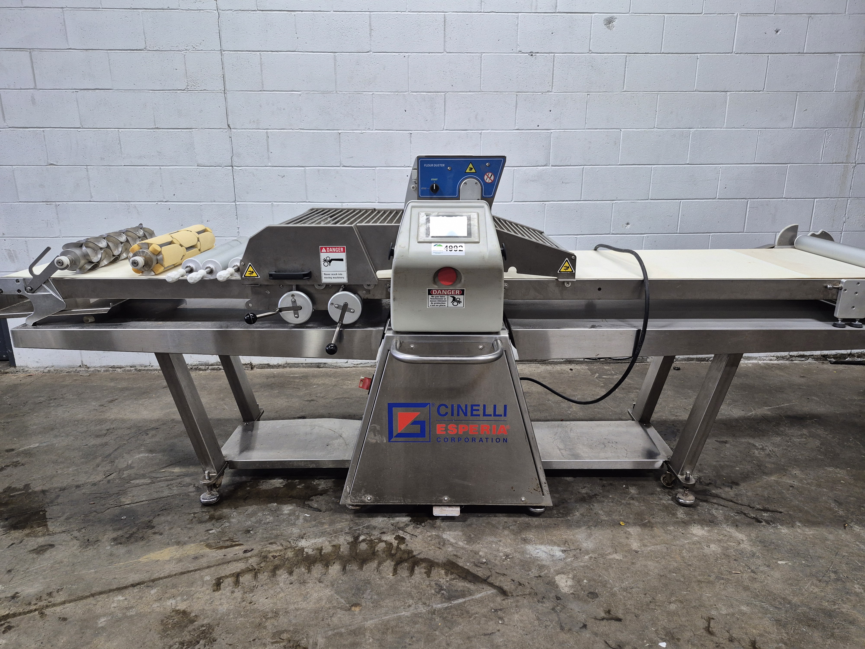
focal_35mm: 23
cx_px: 432
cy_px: 324
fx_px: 575
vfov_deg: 58.9
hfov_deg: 73.9
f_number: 1.8
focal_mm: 5.4
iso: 250
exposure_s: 1/120
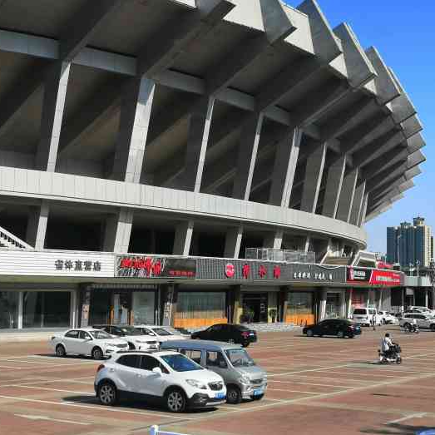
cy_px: 218
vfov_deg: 29.6
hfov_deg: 29.5
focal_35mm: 58
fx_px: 825
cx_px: 265
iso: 50
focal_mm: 3.95
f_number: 1.8
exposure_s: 1/1667
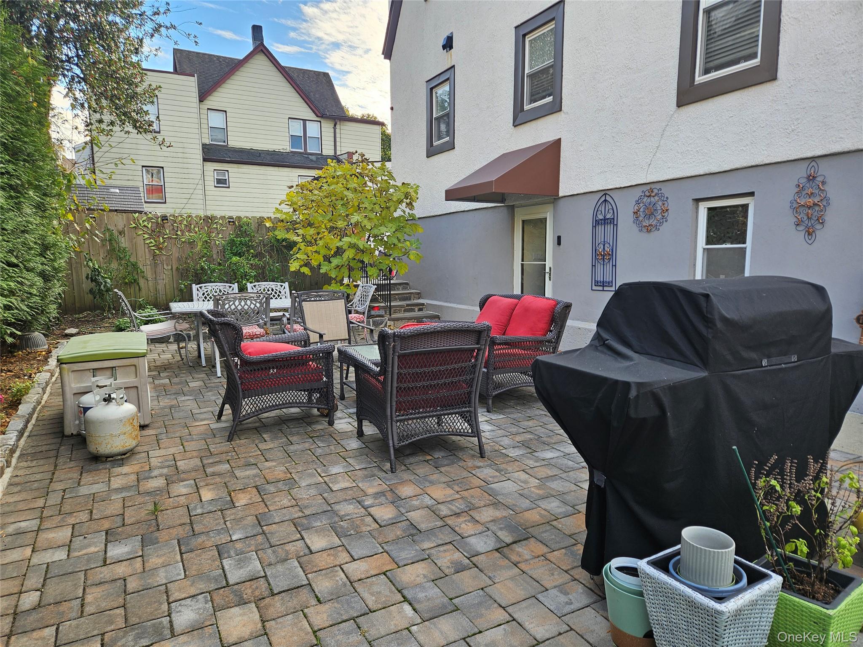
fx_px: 573
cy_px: 324
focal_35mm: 23
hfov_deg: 73.9
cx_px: 432
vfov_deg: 58.9
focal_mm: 5.4
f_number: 1.8
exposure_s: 1/191
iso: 25
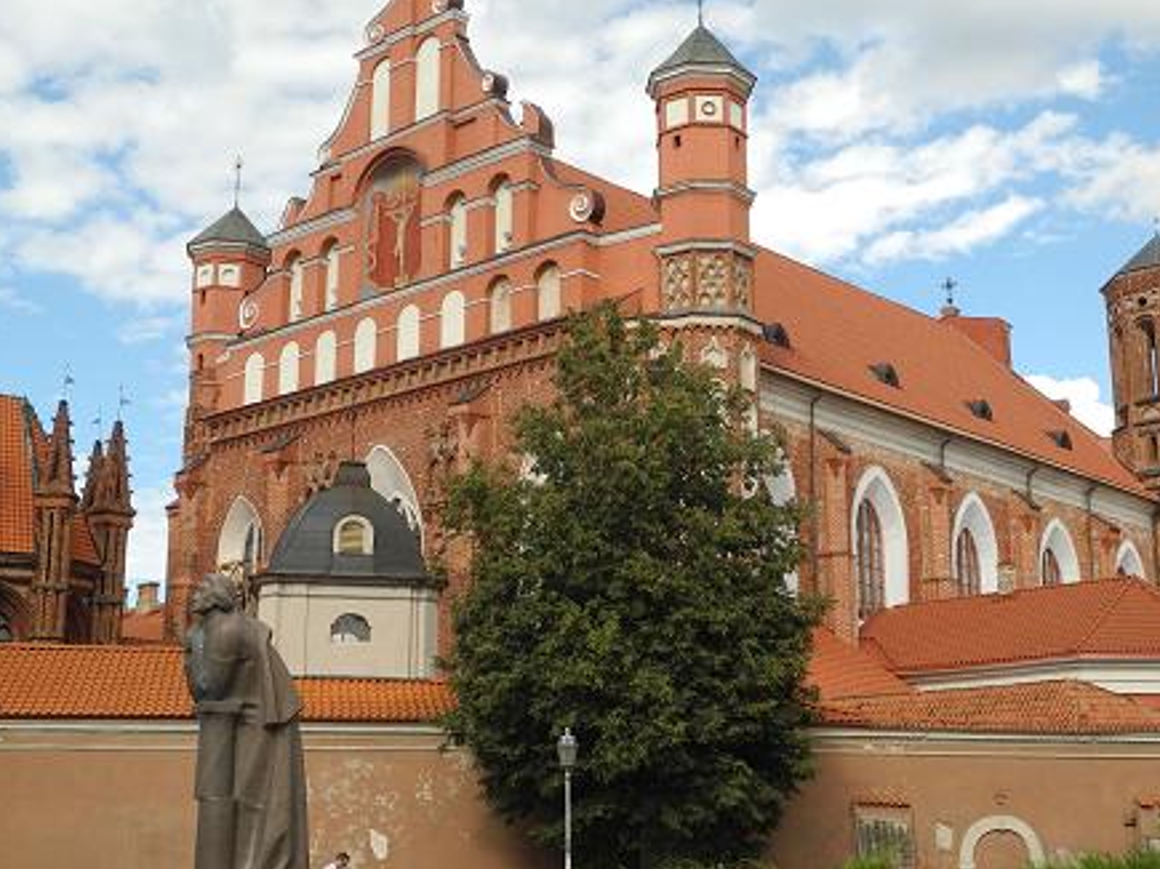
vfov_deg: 27.5
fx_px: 1776
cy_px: 445
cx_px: 629
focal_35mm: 53
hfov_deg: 36.2
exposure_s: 1/800
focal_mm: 9.7
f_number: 3.2
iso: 100
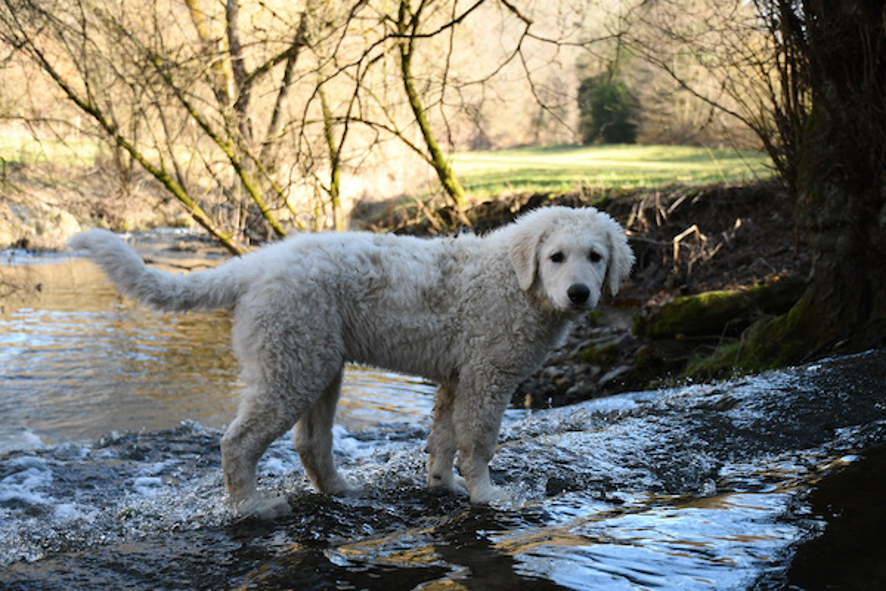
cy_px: 296
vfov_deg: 28.9
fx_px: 1144
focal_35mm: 46
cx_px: 443
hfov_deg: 42.3
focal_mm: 31
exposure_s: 1/1250
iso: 1100
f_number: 3.2
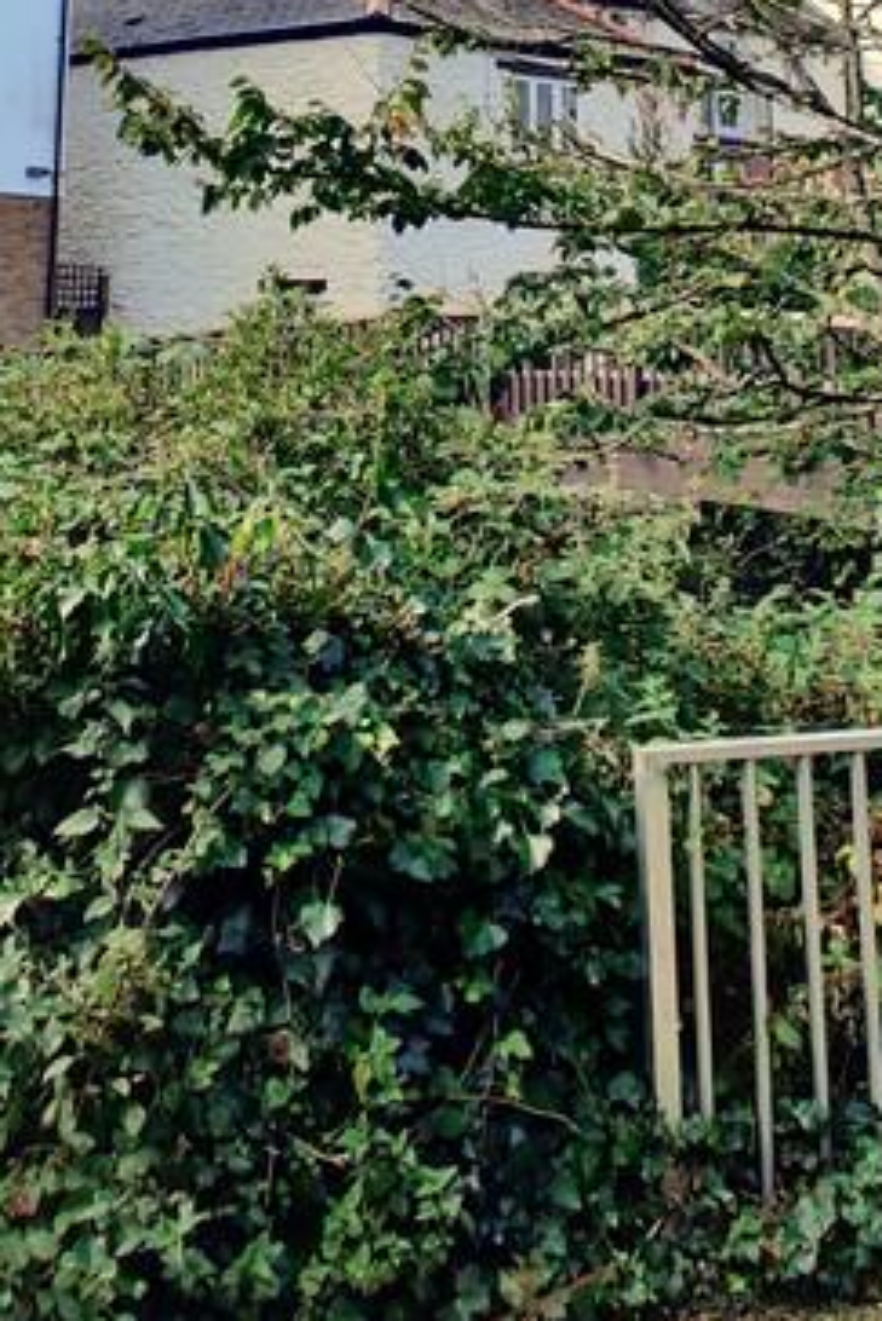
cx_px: 461
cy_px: -4
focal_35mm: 38
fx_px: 1395
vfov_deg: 43.4
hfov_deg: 35.1
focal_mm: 2.25
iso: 100
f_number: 2.2
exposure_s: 1/204
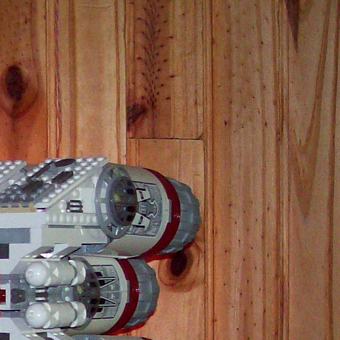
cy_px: 313
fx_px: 1745
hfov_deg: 10.7
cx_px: -201
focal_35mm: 157
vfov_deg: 11.1
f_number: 3
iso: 140
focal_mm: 7.6
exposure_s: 1/73.1
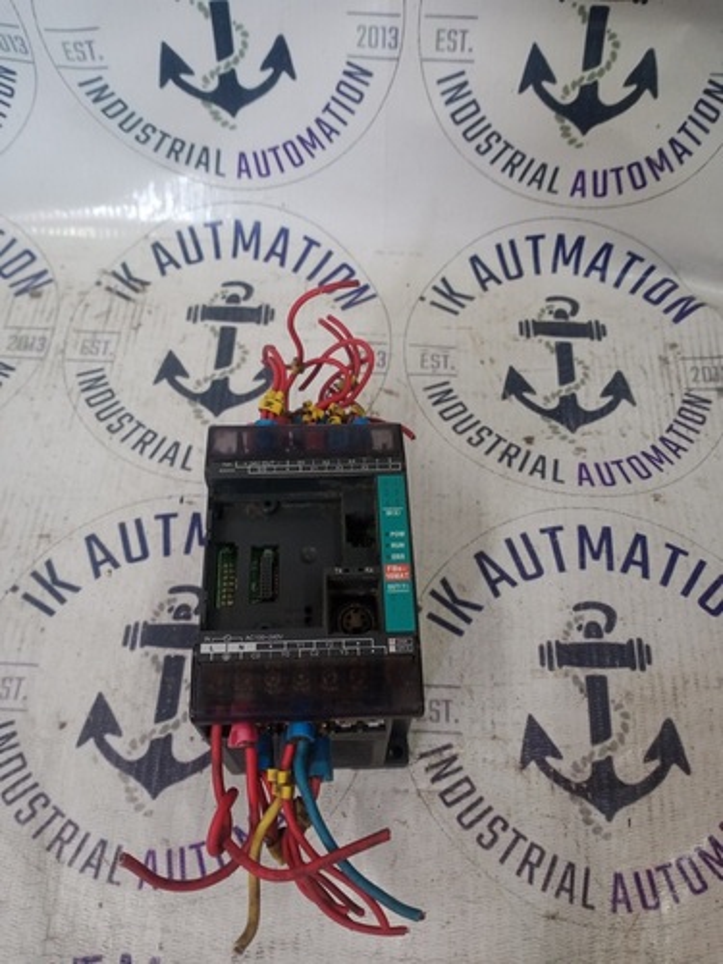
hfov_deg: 49.7
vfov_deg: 63.4
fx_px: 780
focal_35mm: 28
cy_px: 482
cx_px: 362
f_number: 1.8
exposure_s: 1/33.3
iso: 506
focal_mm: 4.05
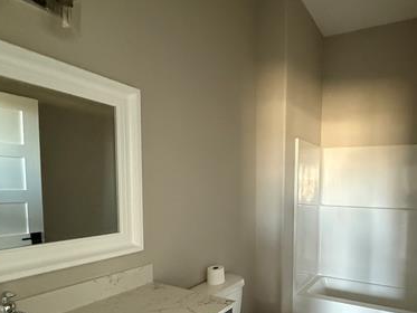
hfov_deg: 68.9
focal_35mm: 24
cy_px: 214
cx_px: 288
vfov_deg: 55.4
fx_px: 289
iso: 800
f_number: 2.2
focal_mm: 2.22
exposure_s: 1/60
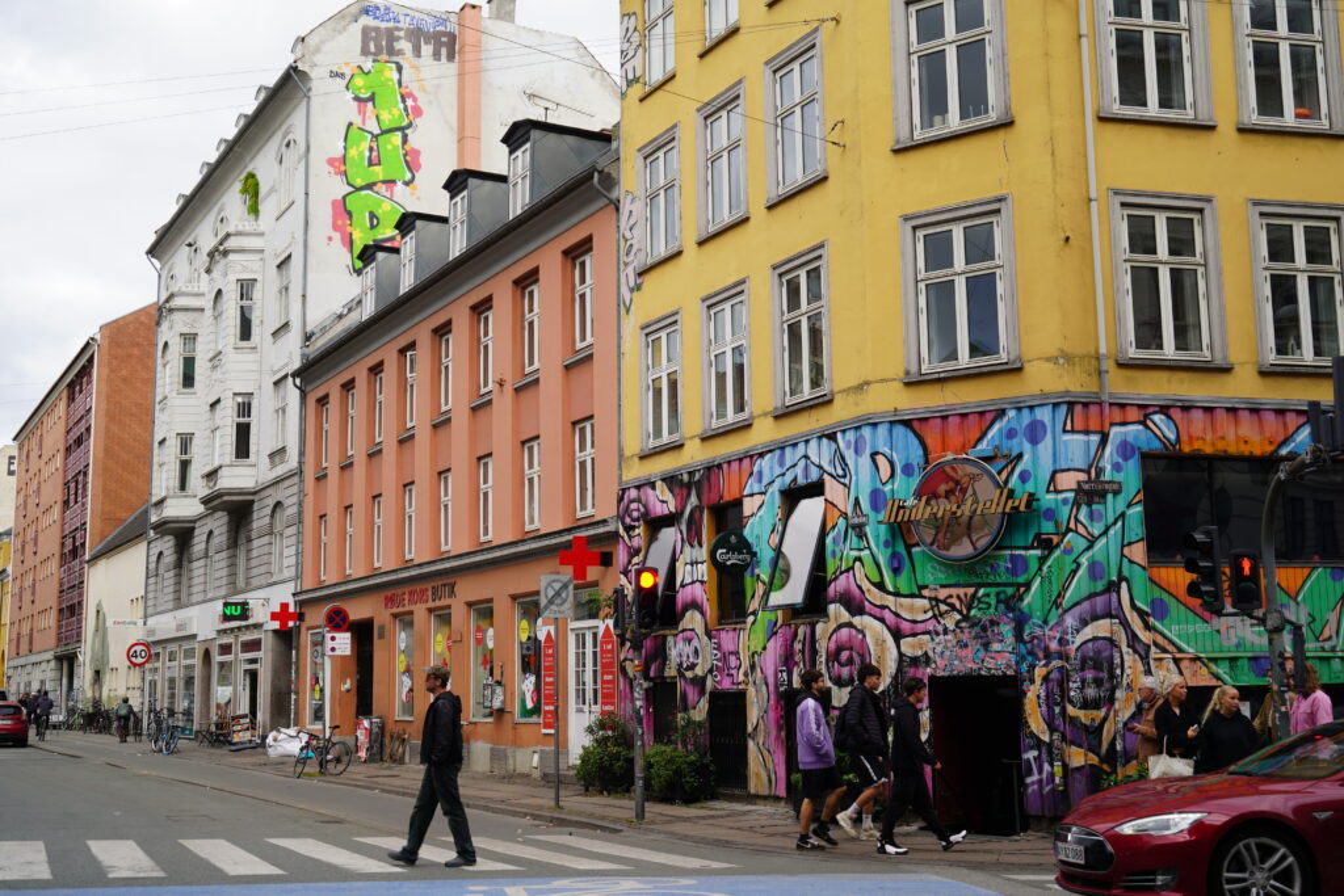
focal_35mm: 41
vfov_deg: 32.6
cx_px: 672
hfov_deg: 47.4
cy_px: 448
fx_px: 1531
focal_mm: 41
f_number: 5
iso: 100
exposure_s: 1/160
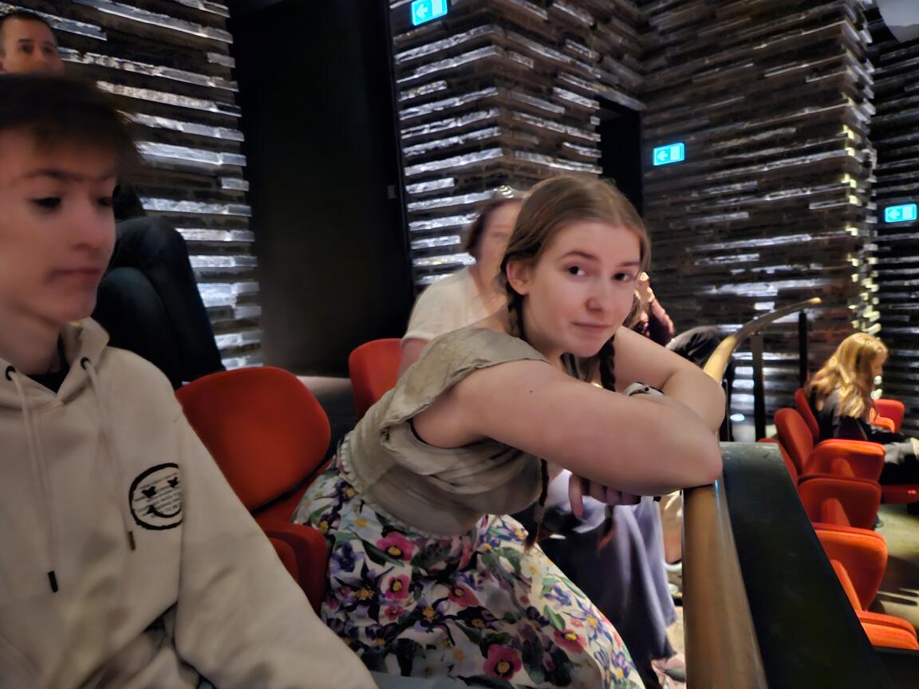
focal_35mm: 23
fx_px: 611
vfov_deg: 58.9
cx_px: 460
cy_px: 344
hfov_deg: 73.9
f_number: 1.8
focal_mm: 5.4
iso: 2000
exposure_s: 1/4.07
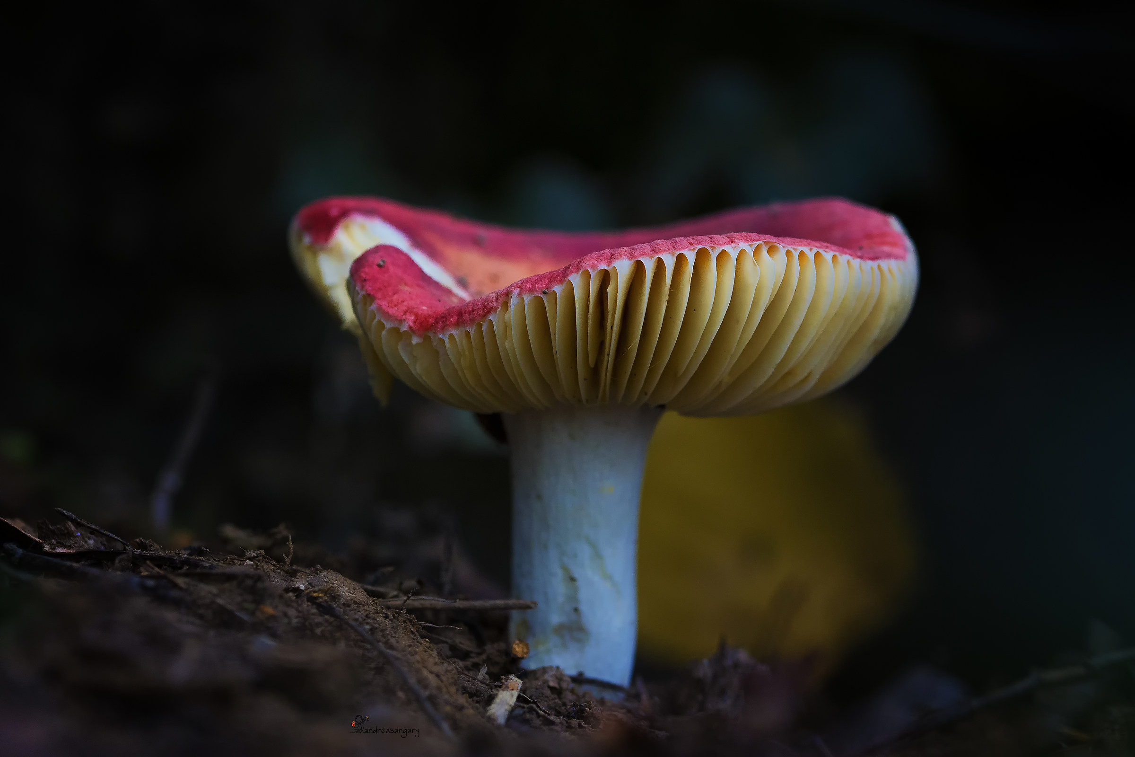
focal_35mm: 158
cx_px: 568
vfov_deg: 8.7
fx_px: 4965
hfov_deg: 13.0
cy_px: 378
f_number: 8
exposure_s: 1/30
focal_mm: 105
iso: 1000
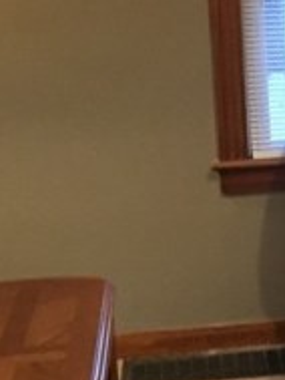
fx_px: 1294
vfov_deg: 16.7
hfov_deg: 12.0
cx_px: 434
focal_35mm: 118
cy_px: 177
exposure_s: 1/20
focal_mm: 4.15
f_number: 2.2
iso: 250
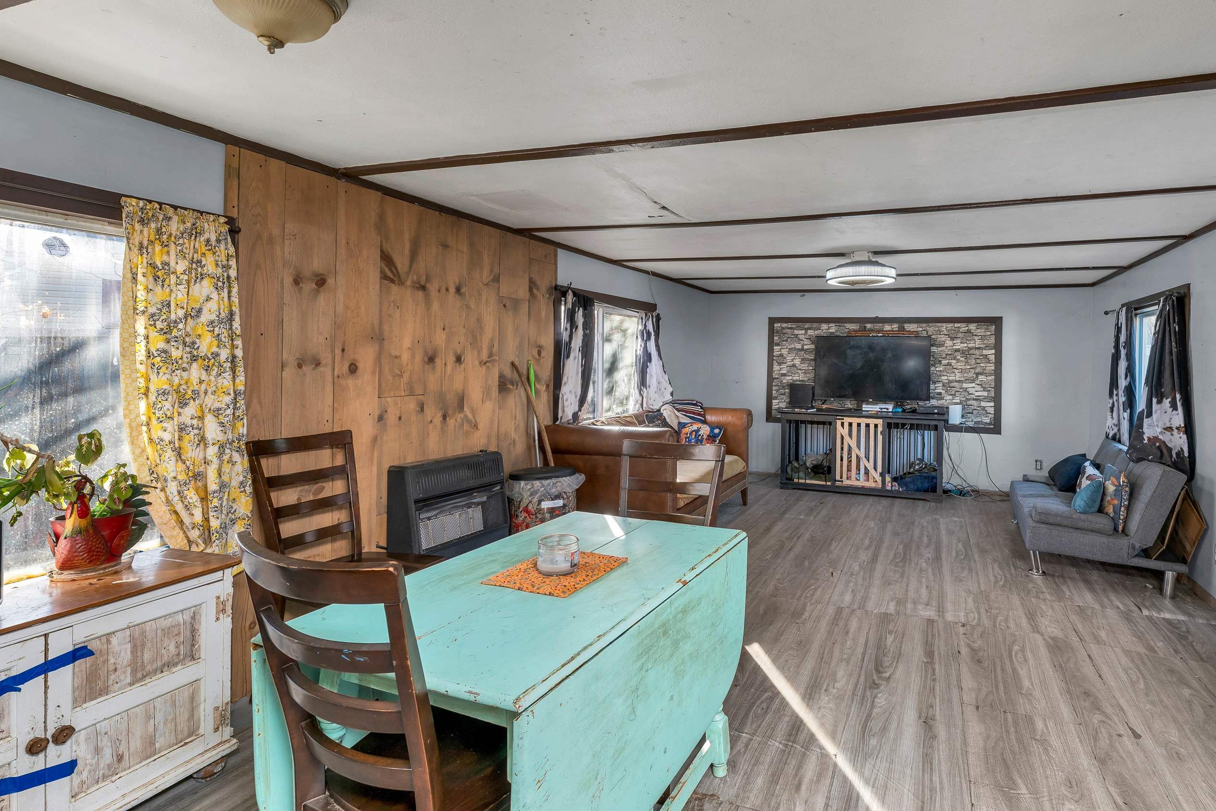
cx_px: 734
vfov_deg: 70.2
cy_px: 357
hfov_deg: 92.0
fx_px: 574
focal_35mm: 17
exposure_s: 1/10
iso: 400
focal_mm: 14
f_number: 8
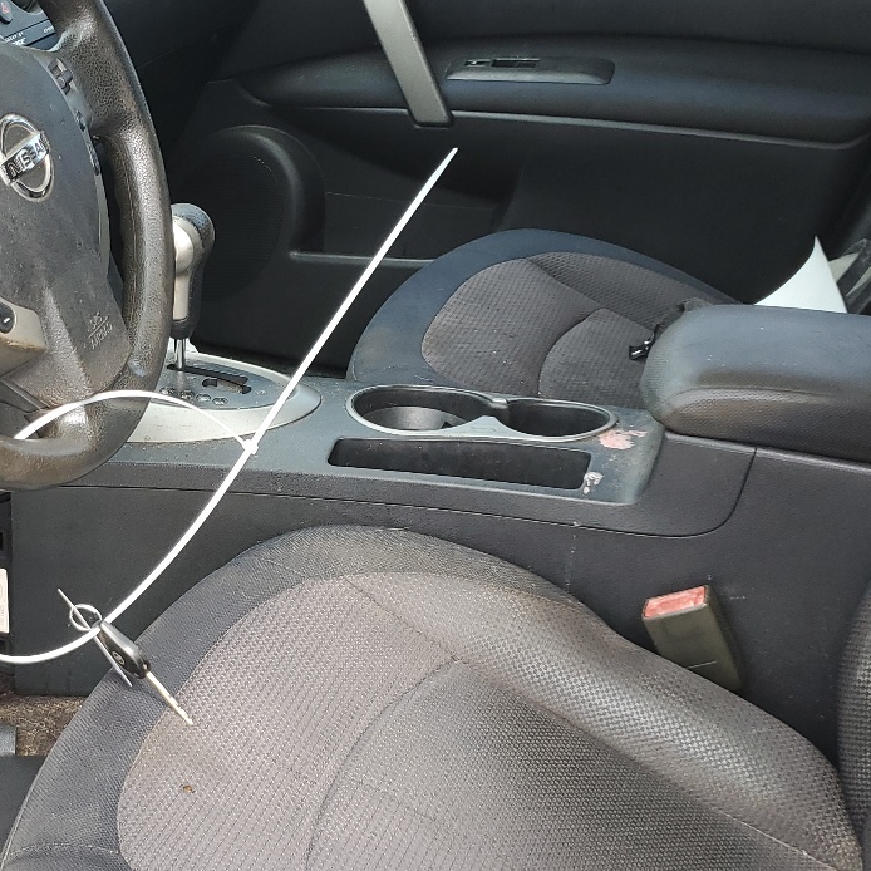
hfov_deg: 31.2
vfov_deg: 32.1
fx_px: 1509
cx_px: 153
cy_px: 522
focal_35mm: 53
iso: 50
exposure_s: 1/345
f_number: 1.5
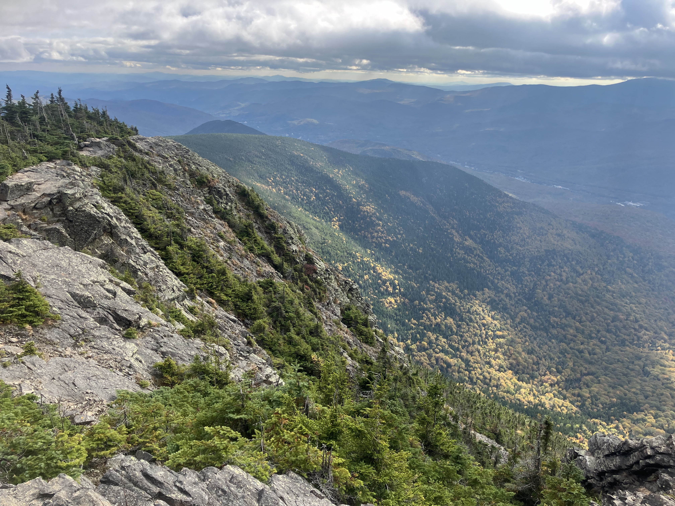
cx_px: 338
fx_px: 546
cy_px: 253
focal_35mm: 28
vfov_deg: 49.7
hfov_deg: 63.4
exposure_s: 1/704
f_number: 1.8
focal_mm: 3.99
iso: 32
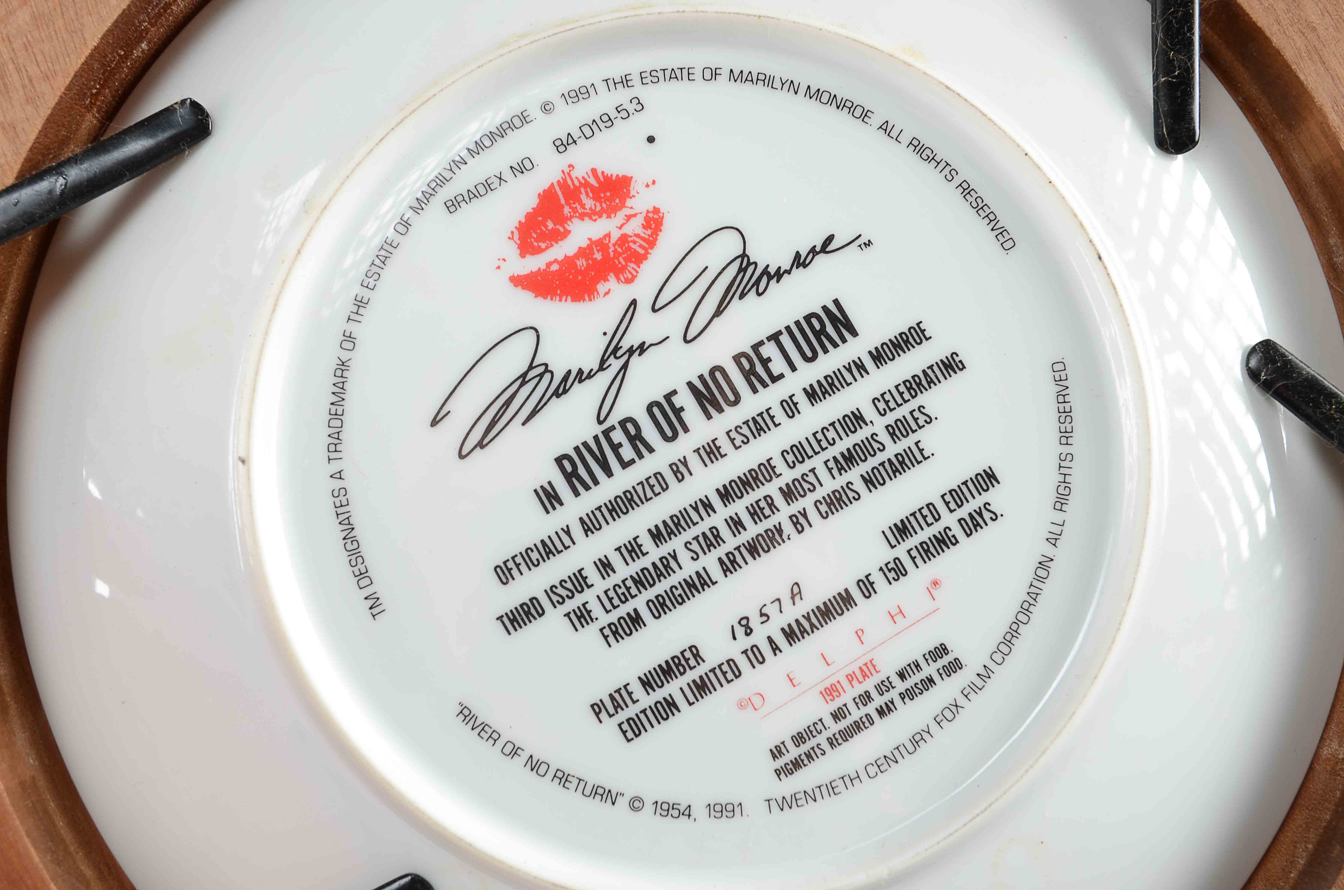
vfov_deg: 36.7
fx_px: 1341
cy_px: 445
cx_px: 672
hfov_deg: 53.2
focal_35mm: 36
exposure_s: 1/80
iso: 100
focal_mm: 24
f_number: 8
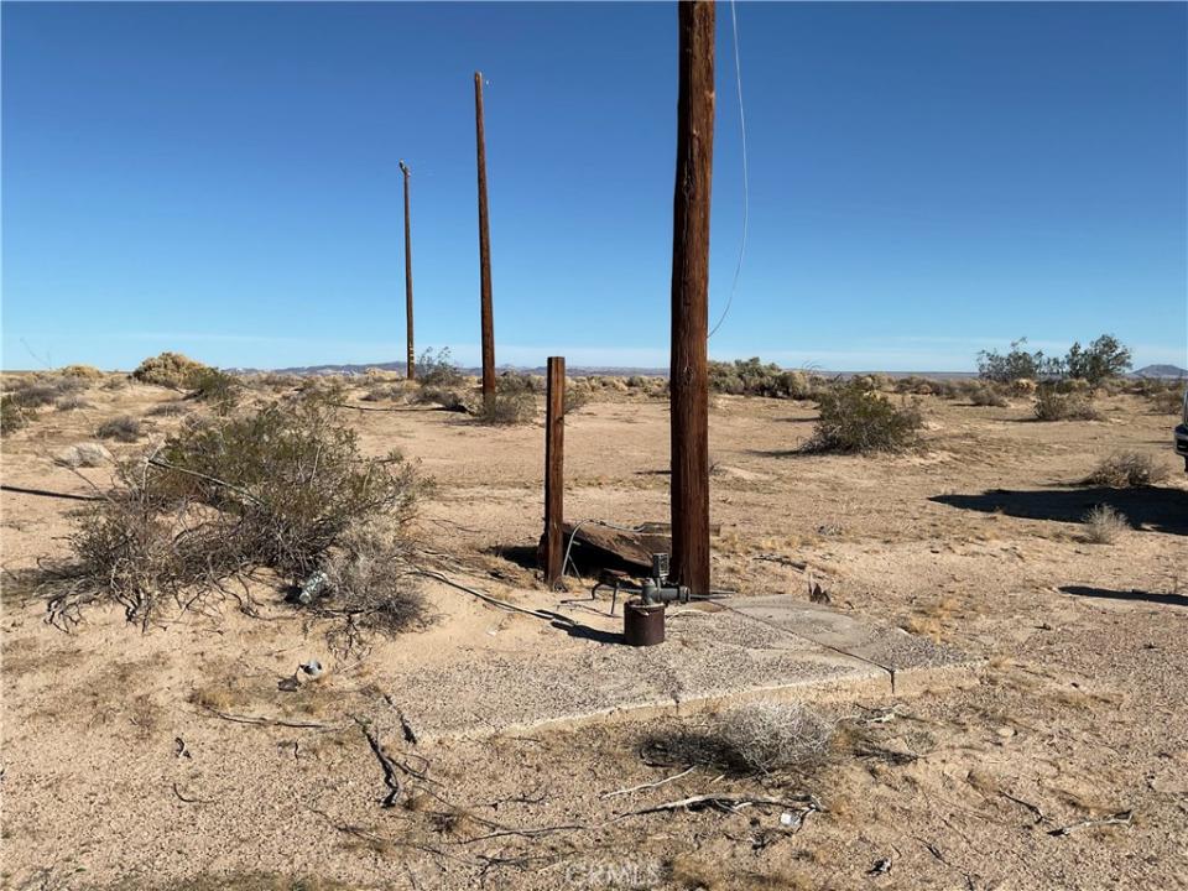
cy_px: 446
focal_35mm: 29
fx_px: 995
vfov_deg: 48.2
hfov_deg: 61.7
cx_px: 594
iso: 16
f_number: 1.8
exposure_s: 1/2959
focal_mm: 3
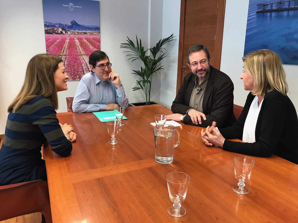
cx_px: 149
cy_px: 112
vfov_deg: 49.7
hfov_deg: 63.4
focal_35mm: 28
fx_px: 241
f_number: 1.8
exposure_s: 1/25
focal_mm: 3.99
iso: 40
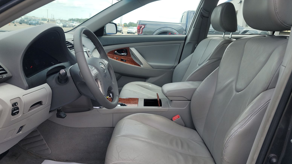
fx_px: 209
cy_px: 73
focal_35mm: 27
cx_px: 145
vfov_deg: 42.9
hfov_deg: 69.8
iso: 50
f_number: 1.8
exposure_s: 1/245
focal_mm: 6.7
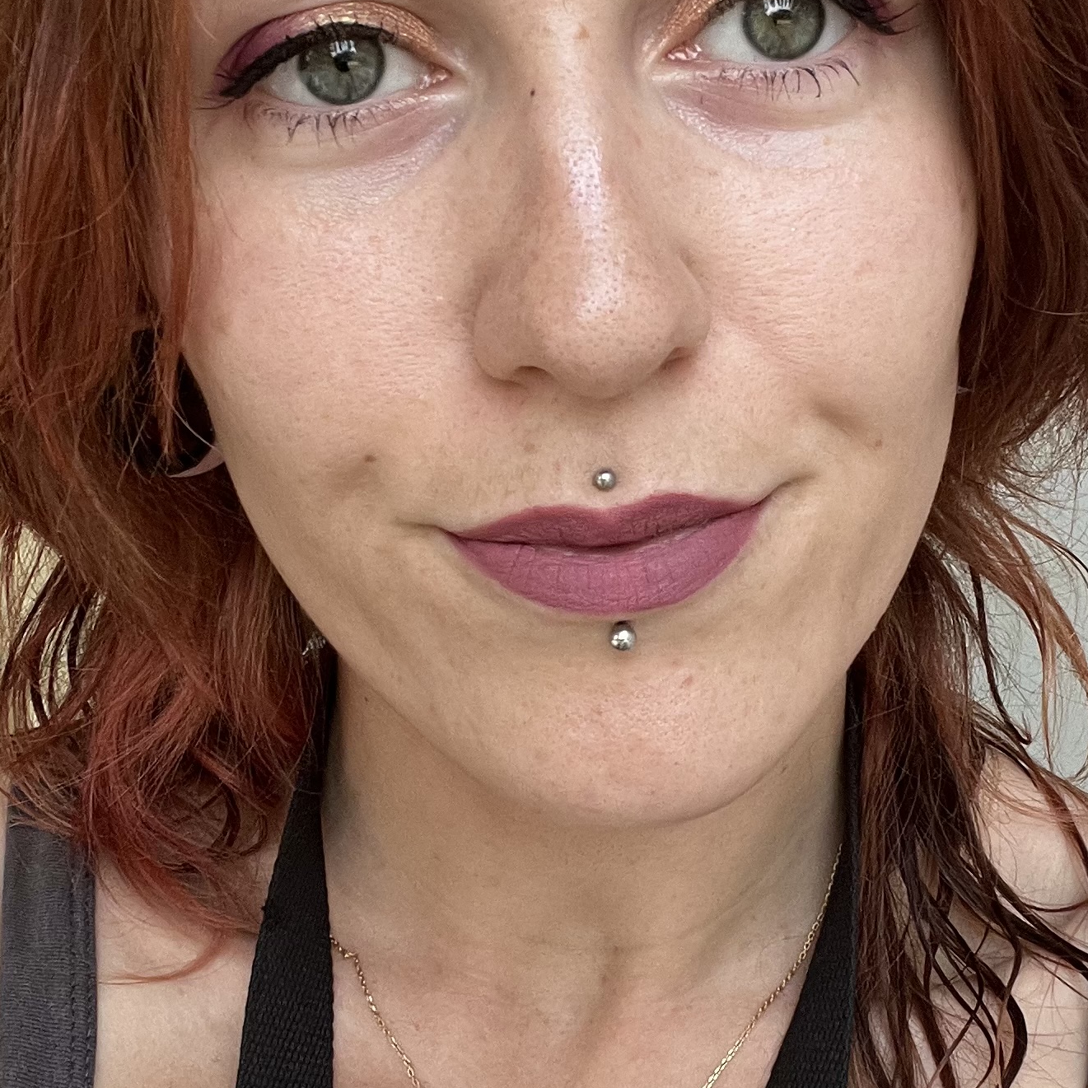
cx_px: 544
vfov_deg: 27.7
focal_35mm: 62
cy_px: 524
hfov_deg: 27.7
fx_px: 2205
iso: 100
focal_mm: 2.71
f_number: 2.2
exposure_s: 1/60
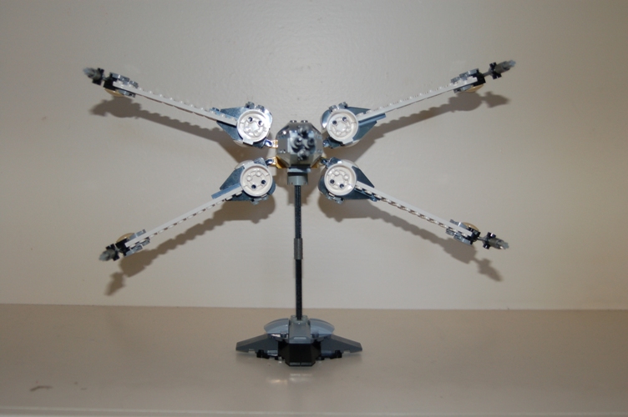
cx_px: 314
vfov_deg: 28.0
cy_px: 208
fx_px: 837
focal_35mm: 48
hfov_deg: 41.1
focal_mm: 32
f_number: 3.8
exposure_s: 1/60
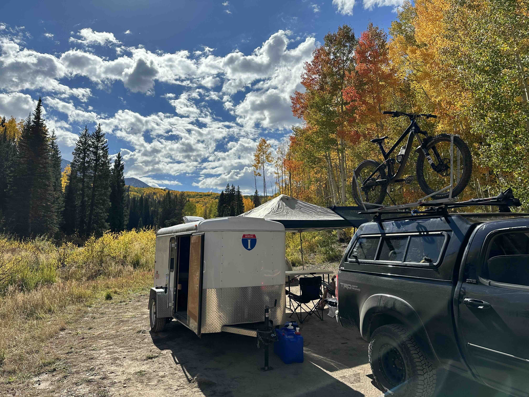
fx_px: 367
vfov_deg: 56.8
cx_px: 264
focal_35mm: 24
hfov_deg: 71.6
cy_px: 198
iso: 80
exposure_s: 1/8929
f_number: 1.78
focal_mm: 6.86
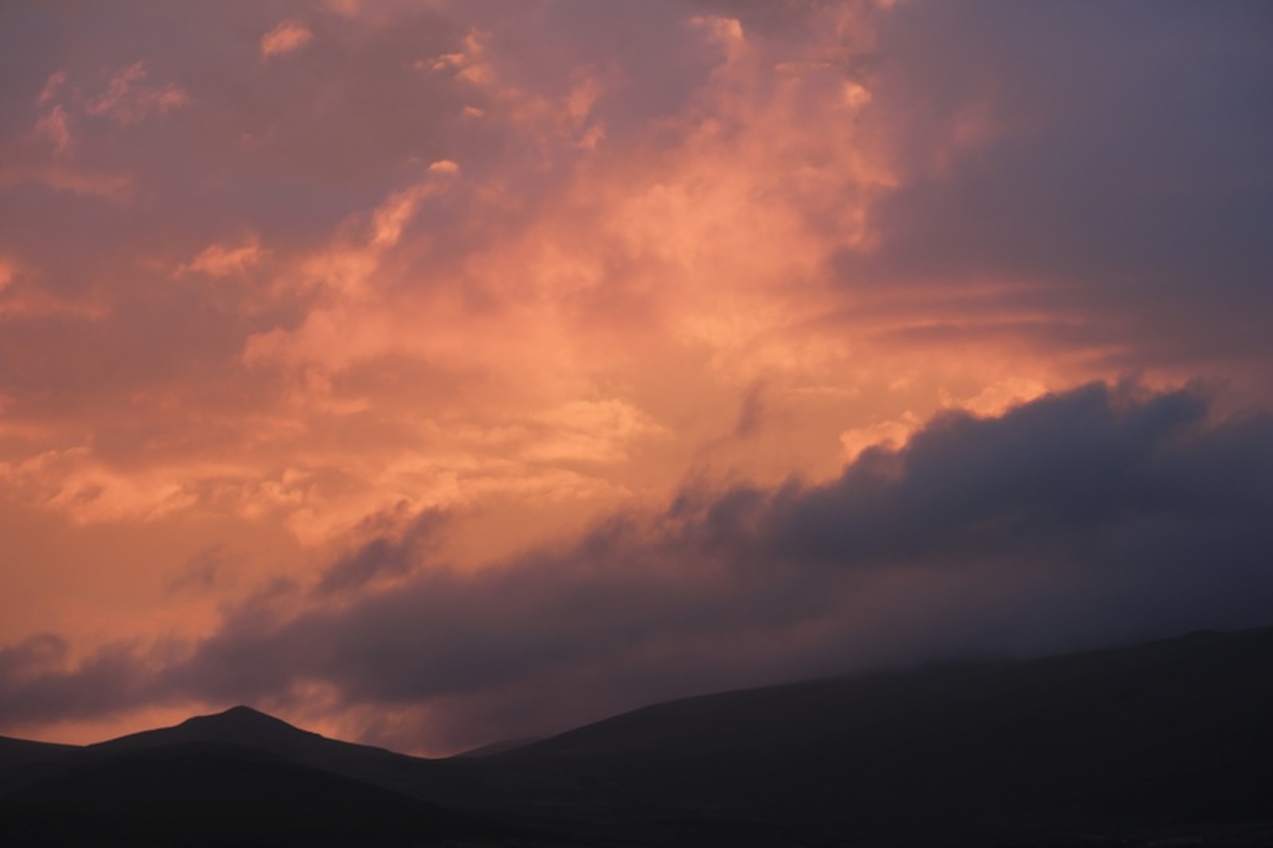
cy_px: 424
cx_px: 636
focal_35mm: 83
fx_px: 2934
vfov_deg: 16.4
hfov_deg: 24.5
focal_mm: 55
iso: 800
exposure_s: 1/300
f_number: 5.6
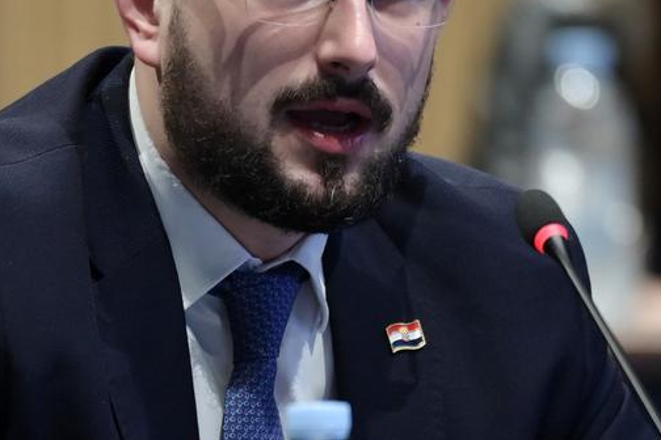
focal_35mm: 1271
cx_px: 287
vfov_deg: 1.1
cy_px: 316
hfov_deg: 1.6
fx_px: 23335
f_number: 4
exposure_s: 1/160
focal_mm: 400
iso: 2500
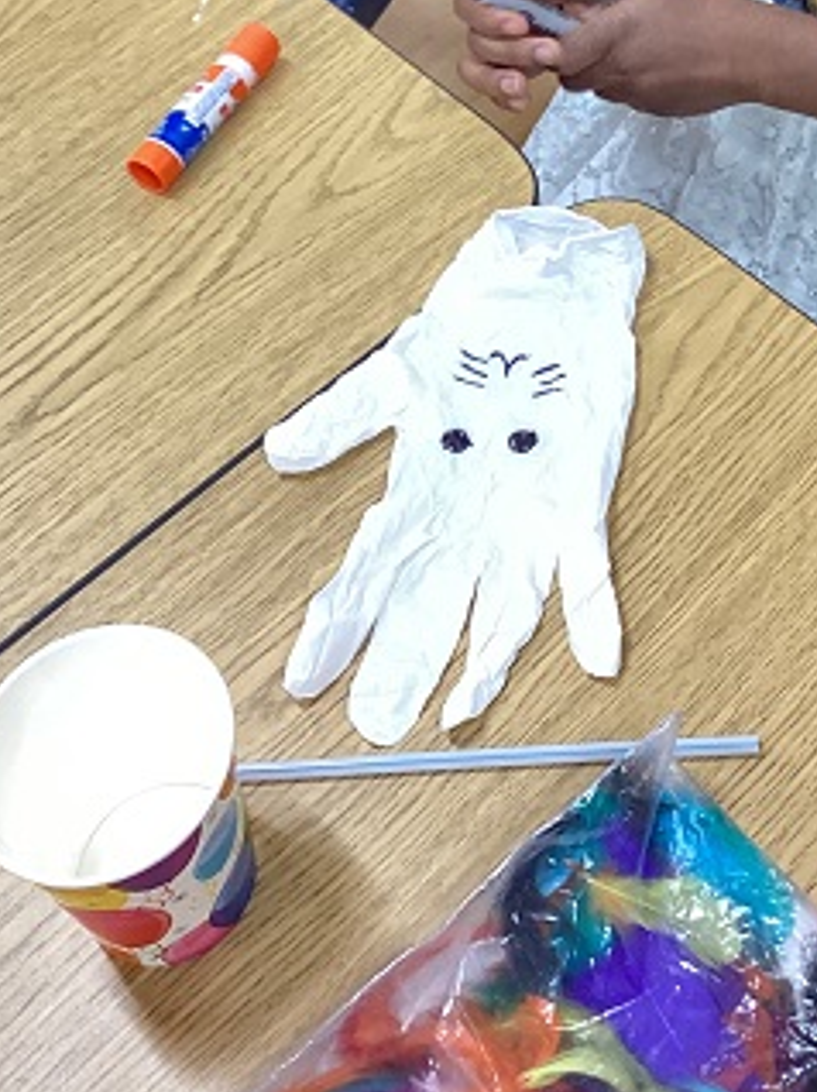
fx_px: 2048
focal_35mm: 65
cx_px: 614
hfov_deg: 22.3
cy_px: 69
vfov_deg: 28.5
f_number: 2.4
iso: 250
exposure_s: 1/60
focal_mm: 3.3
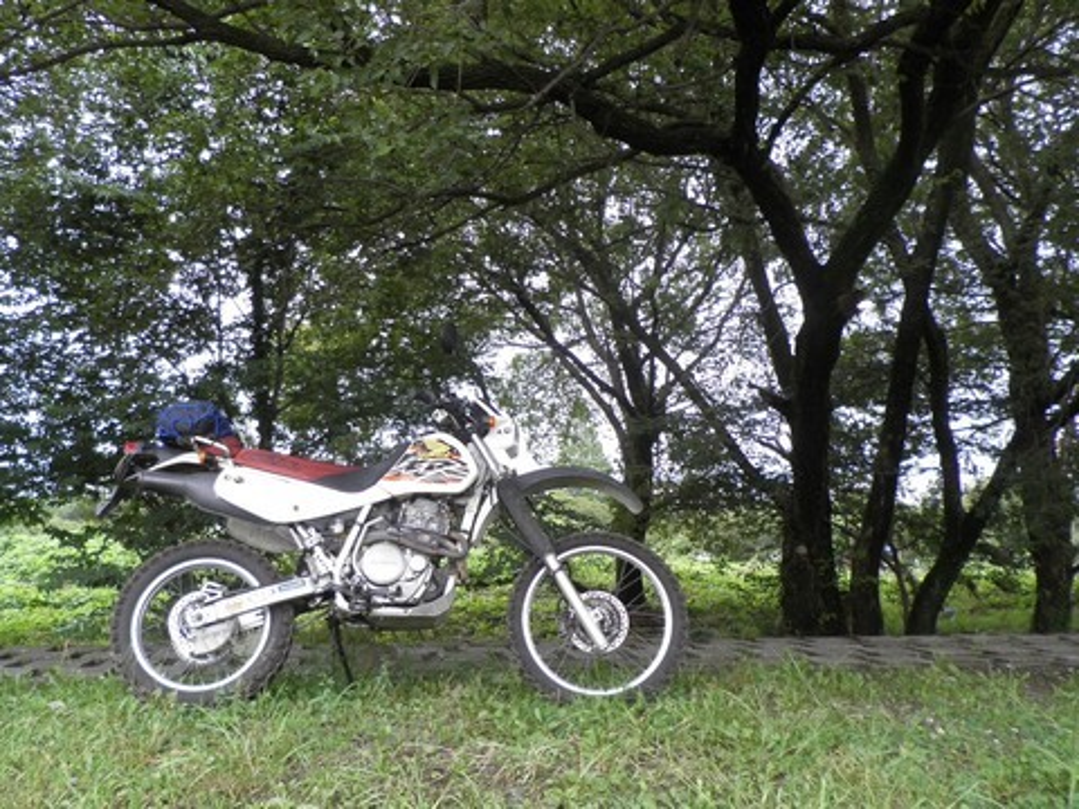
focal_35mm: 27
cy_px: 404
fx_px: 842
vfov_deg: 51.4
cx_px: 540
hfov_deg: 65.3
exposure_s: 1/15
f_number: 3.2
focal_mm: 4.9
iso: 160
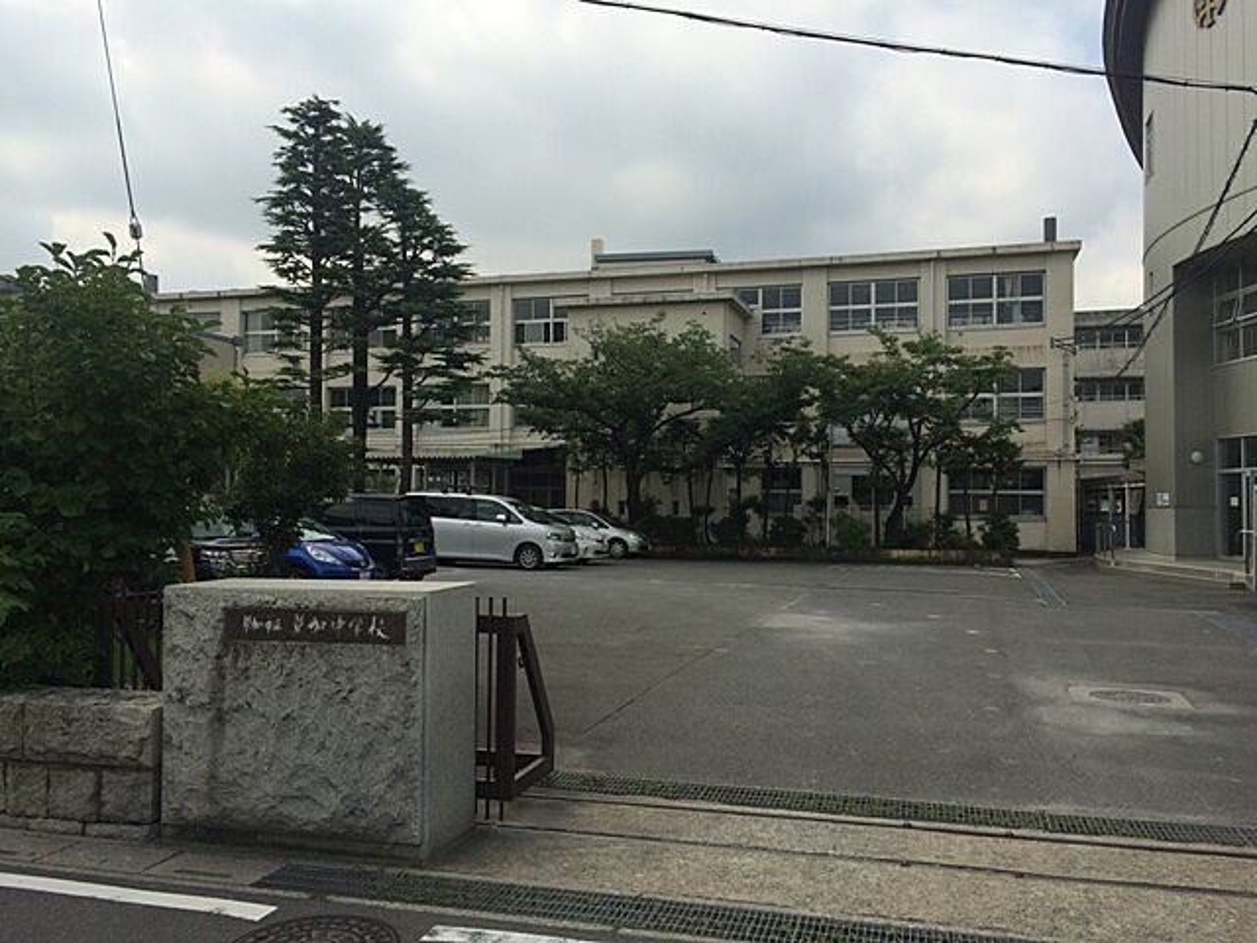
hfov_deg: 61.7
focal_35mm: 29
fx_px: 1053
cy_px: 472
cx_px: 628
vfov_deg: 48.2
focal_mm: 4.15
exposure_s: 1/2564
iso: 32
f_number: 2.2
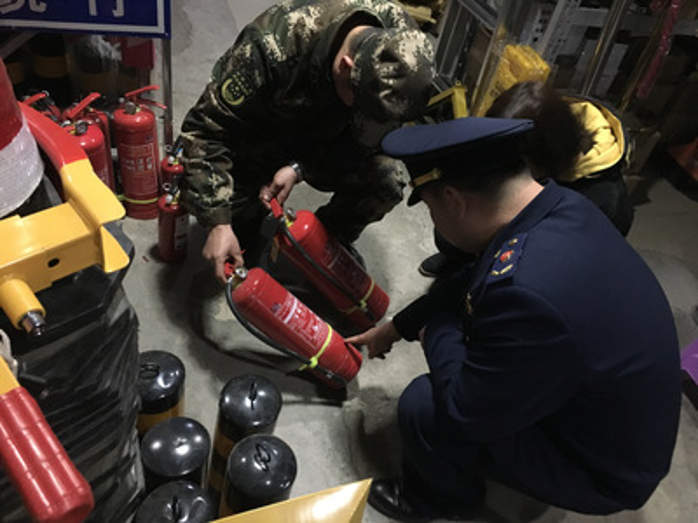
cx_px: 349
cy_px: 262
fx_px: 585
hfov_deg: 61.7
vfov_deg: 48.2
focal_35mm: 29
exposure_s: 1/17
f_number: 2.2
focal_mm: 4.15
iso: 400
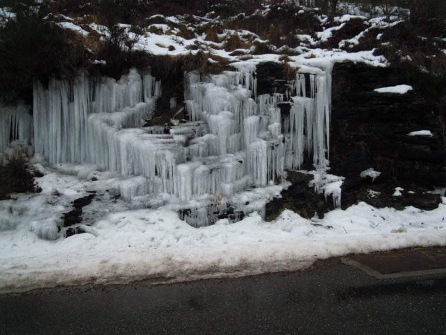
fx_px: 361
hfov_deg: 63.4
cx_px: 223
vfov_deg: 49.7
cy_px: 168
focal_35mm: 28
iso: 100
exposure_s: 1/100
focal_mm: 5
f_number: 2.7
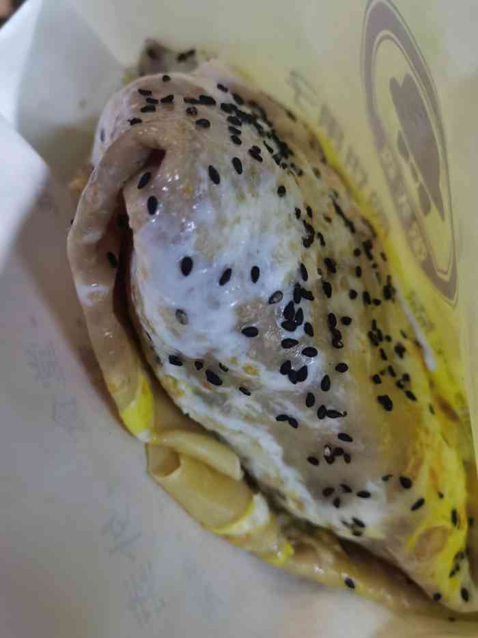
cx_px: 239
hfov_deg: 46.8
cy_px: 319
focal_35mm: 30
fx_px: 552
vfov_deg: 60.0
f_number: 1.8
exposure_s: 1/50
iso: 200
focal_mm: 5.58
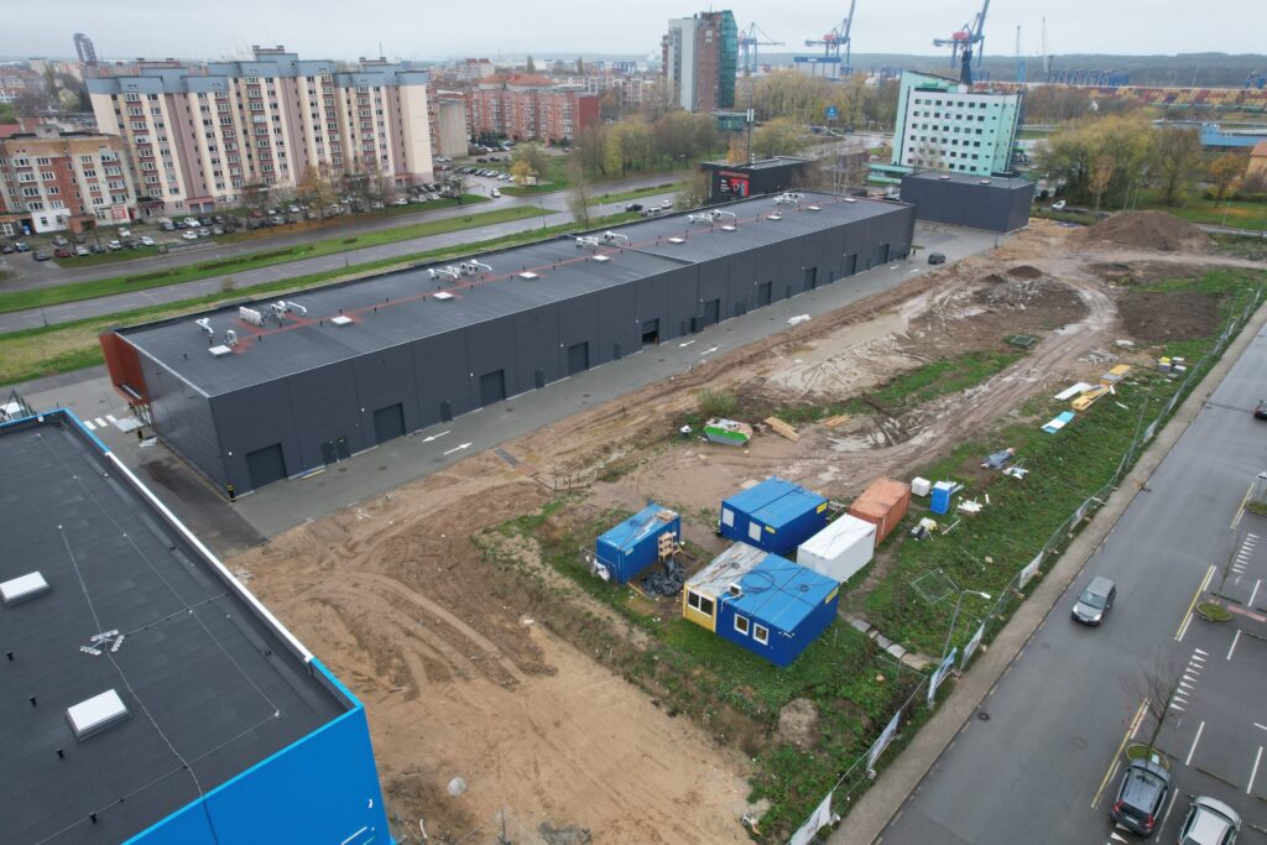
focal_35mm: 22
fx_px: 774
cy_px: 422
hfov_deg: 78.6
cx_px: 634
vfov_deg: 57.2
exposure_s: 1/120
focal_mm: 8.38
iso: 150
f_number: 2.8
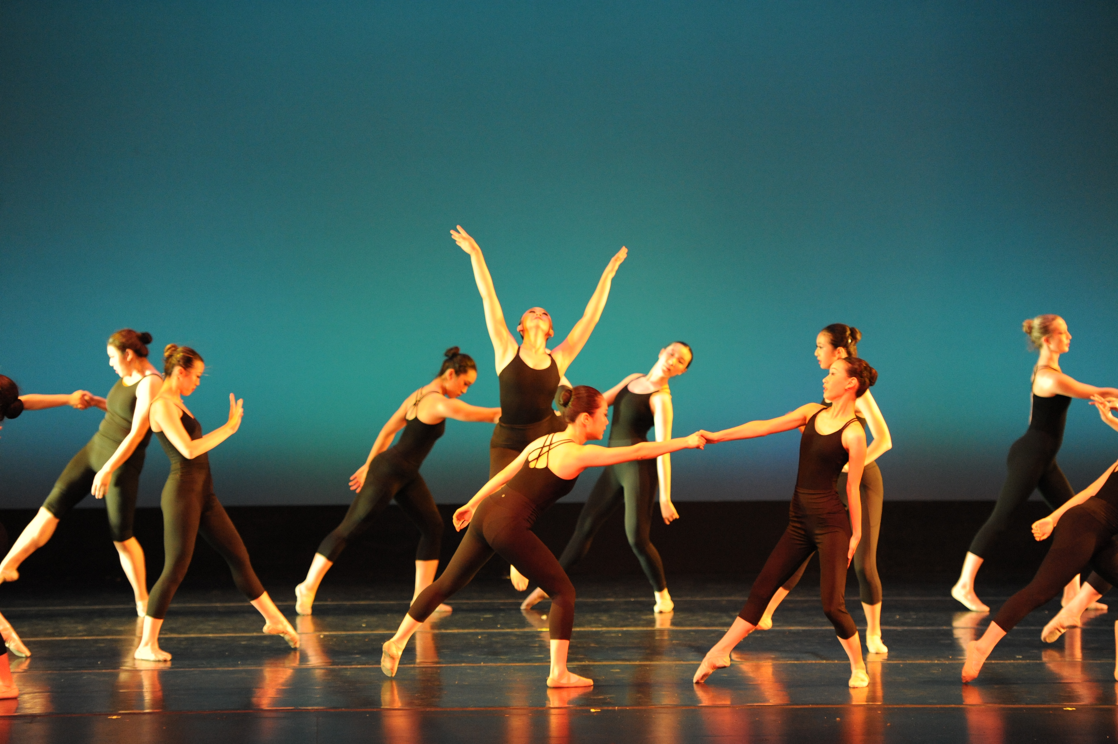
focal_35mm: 135
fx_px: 4190
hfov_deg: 15.2
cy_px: 372
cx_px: 559
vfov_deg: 10.1
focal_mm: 135
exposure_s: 1/320
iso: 3200
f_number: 2.8
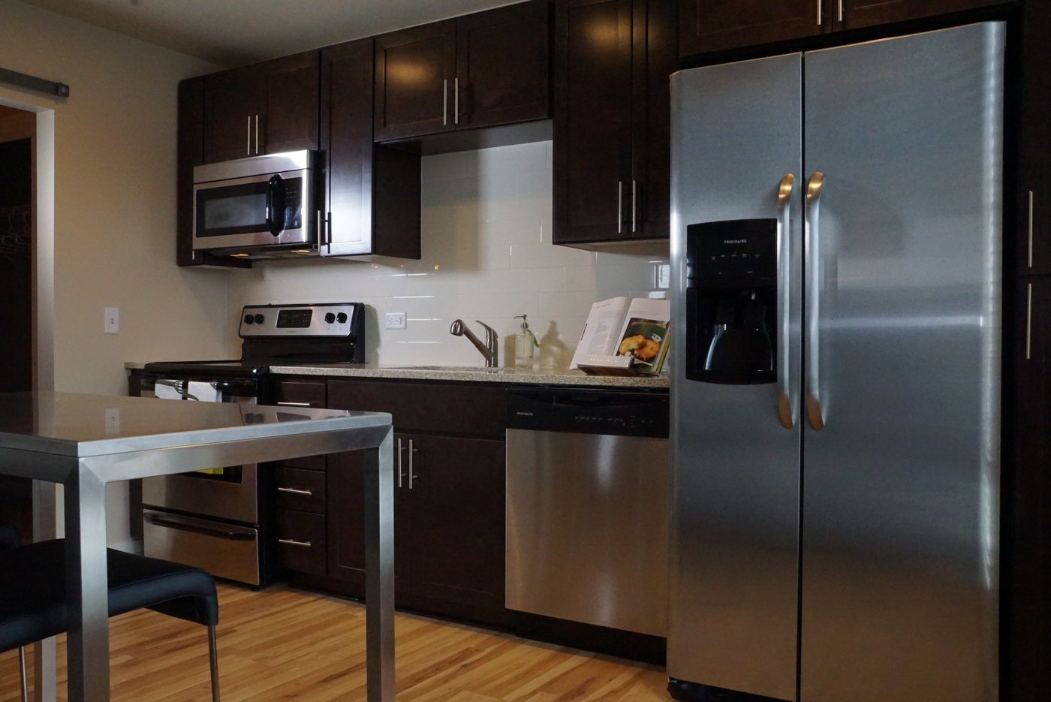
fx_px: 876
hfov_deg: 61.9
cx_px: 526
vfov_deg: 43.7
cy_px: 351
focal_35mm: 30
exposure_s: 1/50
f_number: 14
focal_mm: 20
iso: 3200
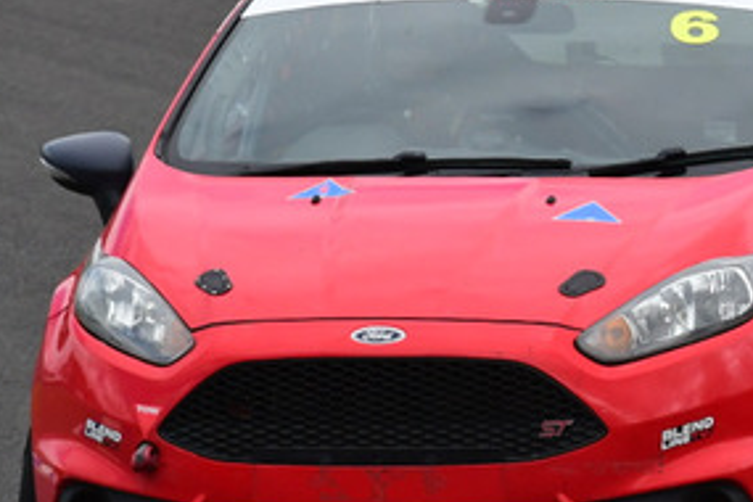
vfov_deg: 0.7
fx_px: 42269
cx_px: 531
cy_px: 185
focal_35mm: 2021
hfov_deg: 1.0
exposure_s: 1/640
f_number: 11
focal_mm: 480
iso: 640
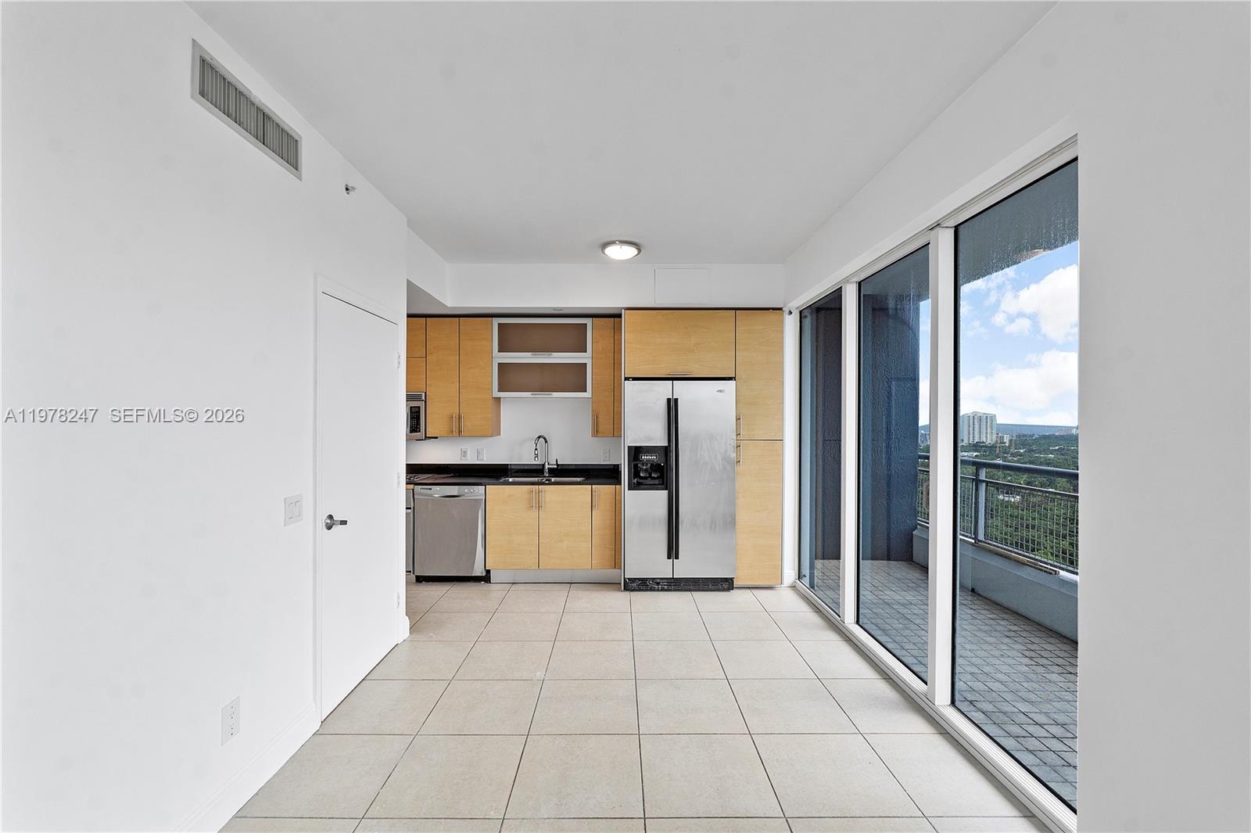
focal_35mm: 15
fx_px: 521
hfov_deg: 100.4
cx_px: 626
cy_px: 416
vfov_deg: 77.3
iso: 160
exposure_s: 1/15
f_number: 11
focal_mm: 10
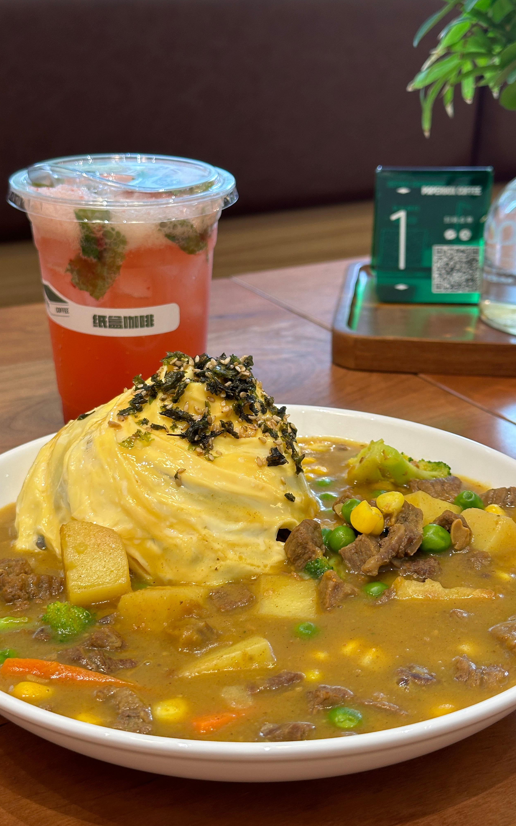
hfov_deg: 25.3
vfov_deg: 39.6
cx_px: 260
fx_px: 1148
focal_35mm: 51
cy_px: 414
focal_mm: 6.86
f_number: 1.78
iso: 64
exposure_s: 1/50
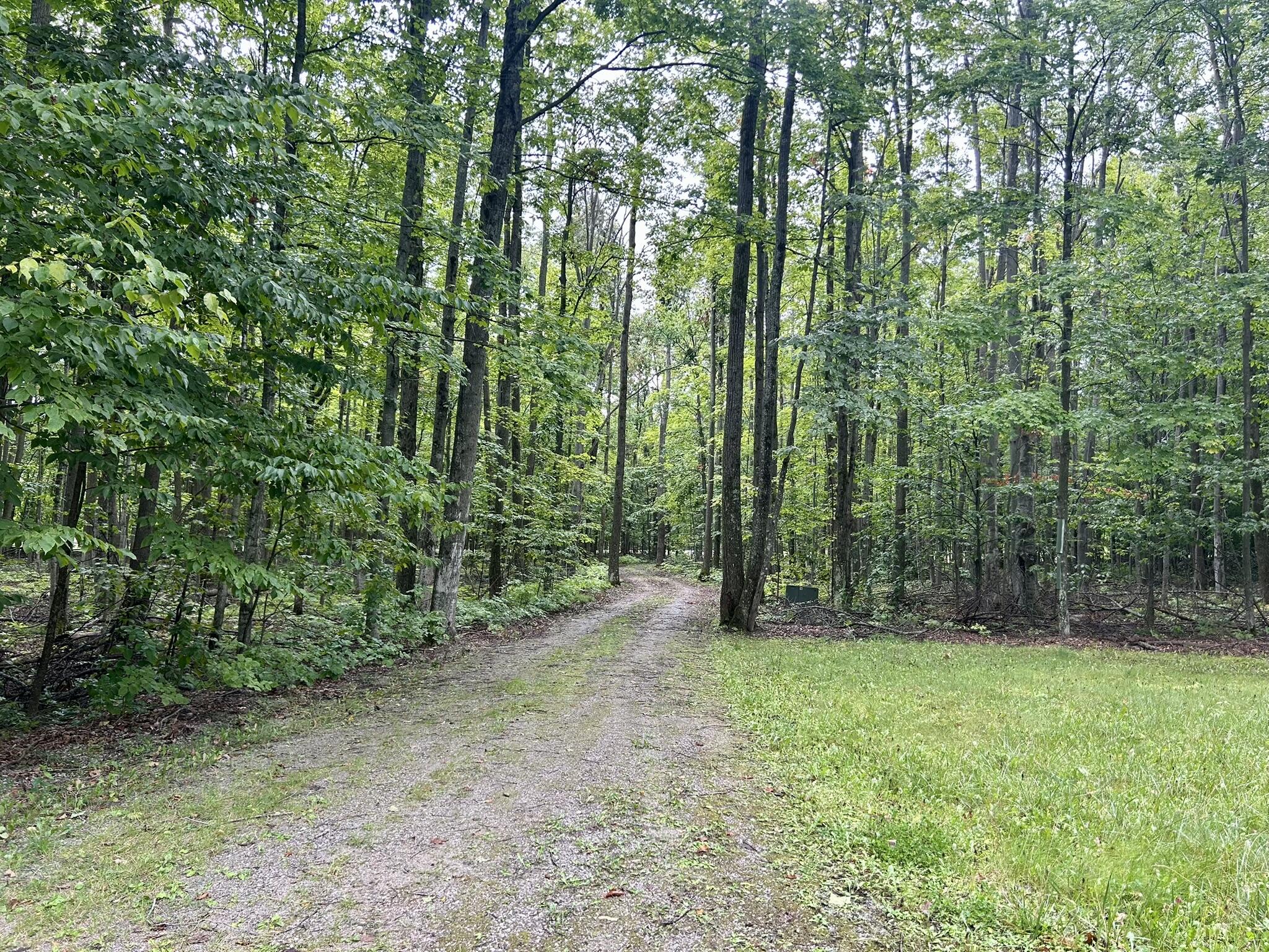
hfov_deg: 67.3
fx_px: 953
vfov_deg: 53.1
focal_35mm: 26
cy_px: 476
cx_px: 634
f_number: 1.5
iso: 40
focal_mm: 5.7
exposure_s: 1/244
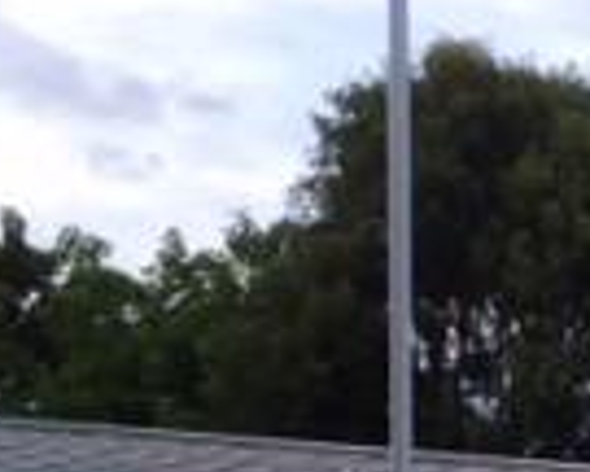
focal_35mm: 139
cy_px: 922
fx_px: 2427
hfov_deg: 12.9
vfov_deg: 10.3
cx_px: 979
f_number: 2.2
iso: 50
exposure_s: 1/60
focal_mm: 4.12
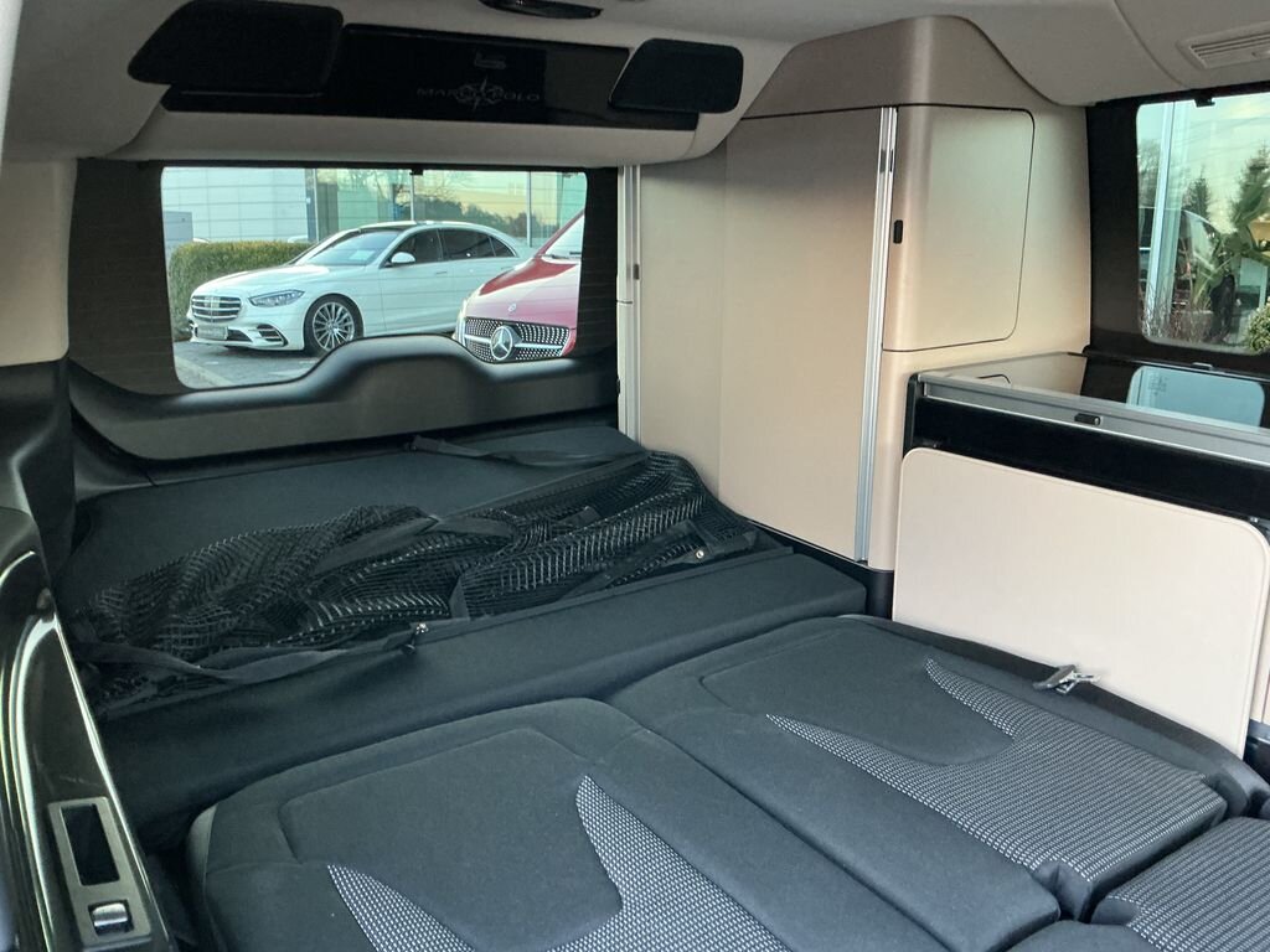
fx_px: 1064
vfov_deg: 48.2
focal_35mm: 29
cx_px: 635
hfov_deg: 61.7
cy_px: 476
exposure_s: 1/30
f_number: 1.8
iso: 250
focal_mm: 3
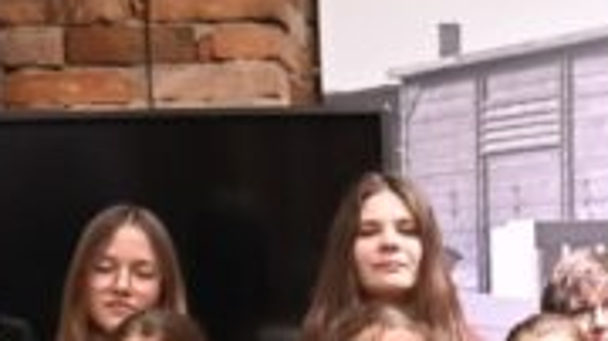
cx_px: 861
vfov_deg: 8.1
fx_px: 2368
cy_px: 530
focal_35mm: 147
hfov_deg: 13.9
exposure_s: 1/125
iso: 2200
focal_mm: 28
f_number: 2.8
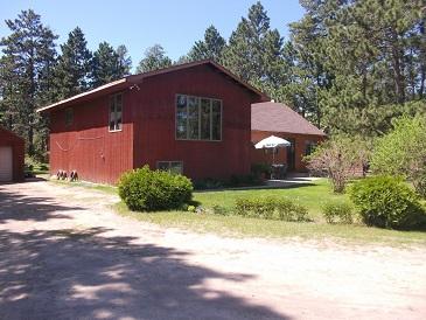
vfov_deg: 48.3
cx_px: 213
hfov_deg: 61.6
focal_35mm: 29
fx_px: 357
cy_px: 160
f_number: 3.3
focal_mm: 4.1
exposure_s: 1/320
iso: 80
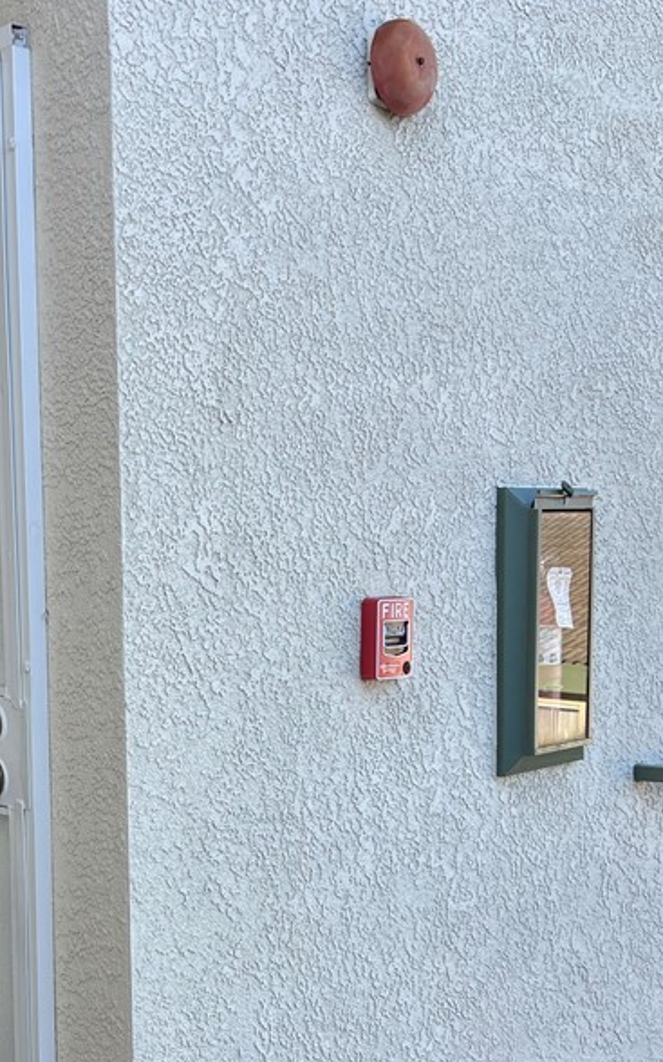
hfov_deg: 26.3
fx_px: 1389
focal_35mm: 48
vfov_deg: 41.5
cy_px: 679
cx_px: 116
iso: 50
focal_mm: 5.7
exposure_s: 1/621
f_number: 1.5
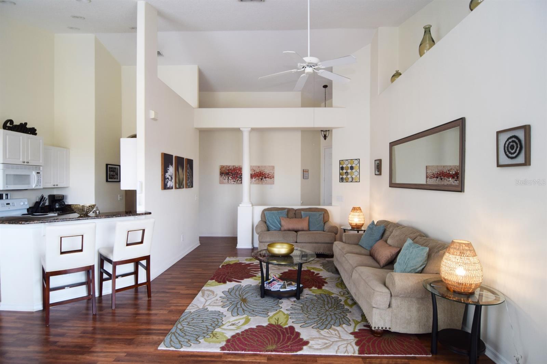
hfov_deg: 95.0
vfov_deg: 72.0
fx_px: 251
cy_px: 182
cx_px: 274
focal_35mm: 16
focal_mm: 11
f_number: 4
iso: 400
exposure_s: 1/60
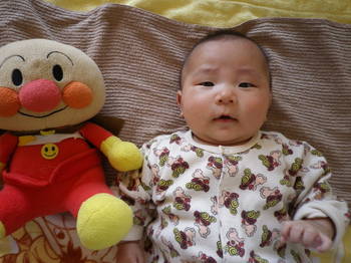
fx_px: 284
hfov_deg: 63.5
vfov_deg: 49.7
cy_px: 132
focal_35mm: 28
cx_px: 176
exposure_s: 1/50
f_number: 3.5
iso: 80
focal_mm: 5.05
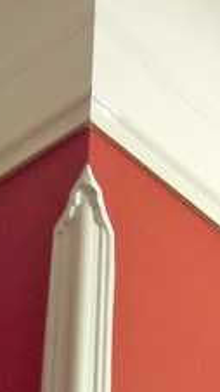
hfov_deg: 10.7
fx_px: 1173
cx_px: 85
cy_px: 255
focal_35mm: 113
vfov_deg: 18.9
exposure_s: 1/6
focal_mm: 6.6
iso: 200
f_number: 3.5
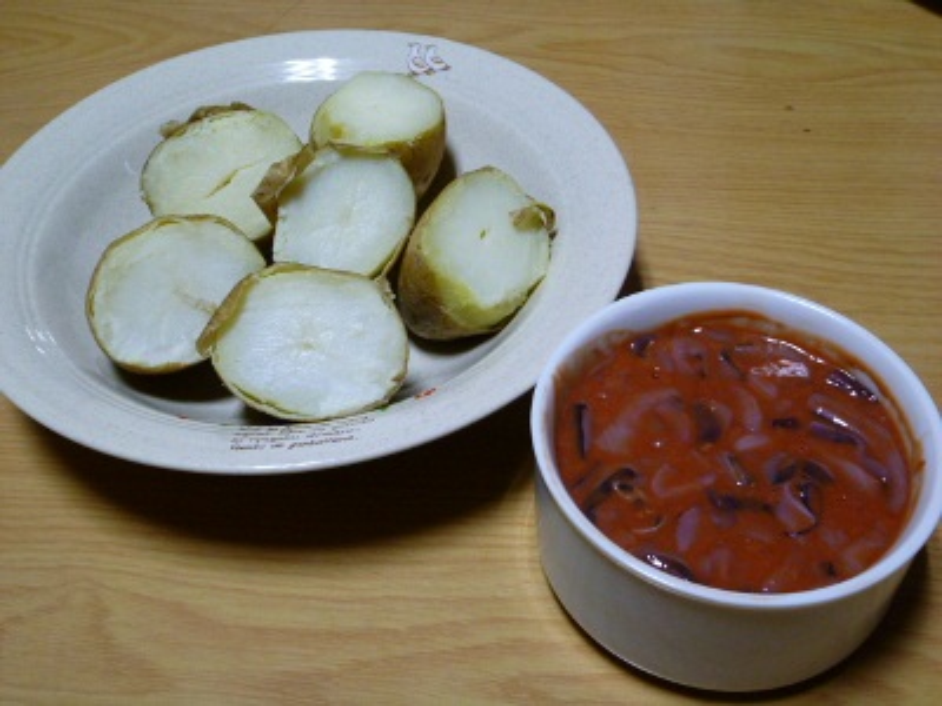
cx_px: 471
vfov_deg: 35.1
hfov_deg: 45.8
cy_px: 353
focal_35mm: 41
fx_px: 1116
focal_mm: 7.2
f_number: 3.6
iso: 400
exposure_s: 1/10
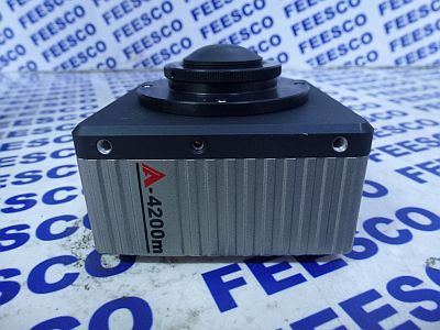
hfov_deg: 71.6
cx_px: 220
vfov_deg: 56.8
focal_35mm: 24
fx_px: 305
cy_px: 165
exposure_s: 1/4
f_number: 3.3
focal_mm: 4.3
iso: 200
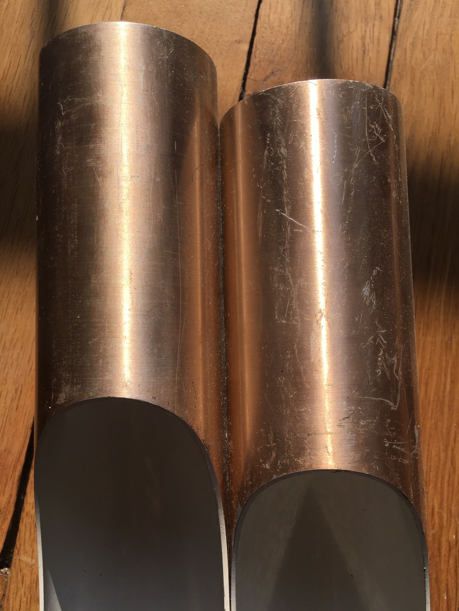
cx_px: 230
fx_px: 513
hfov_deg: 48.2
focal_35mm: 29
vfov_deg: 61.7
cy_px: 306
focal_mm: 4.15
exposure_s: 1/824
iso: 32
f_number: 2.2
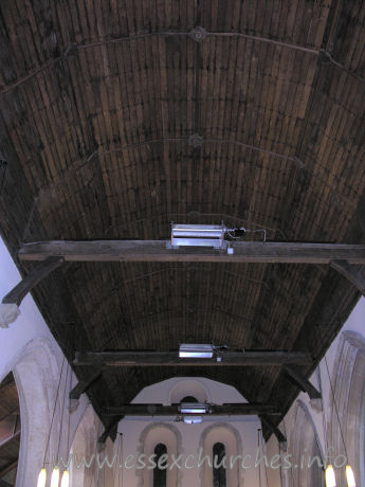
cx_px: 182
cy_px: 244
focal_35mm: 35
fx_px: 492
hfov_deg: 40.7
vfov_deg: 52.6
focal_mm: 8.9
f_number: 2.8
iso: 200
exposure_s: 1/60.1
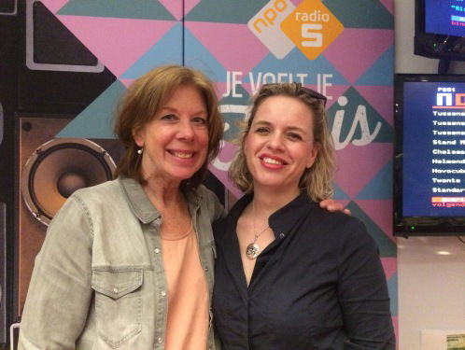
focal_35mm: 29
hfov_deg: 61.6
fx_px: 390
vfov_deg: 48.3
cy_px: 175
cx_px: 232
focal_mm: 4.15
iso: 800
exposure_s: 1/17
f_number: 2.2
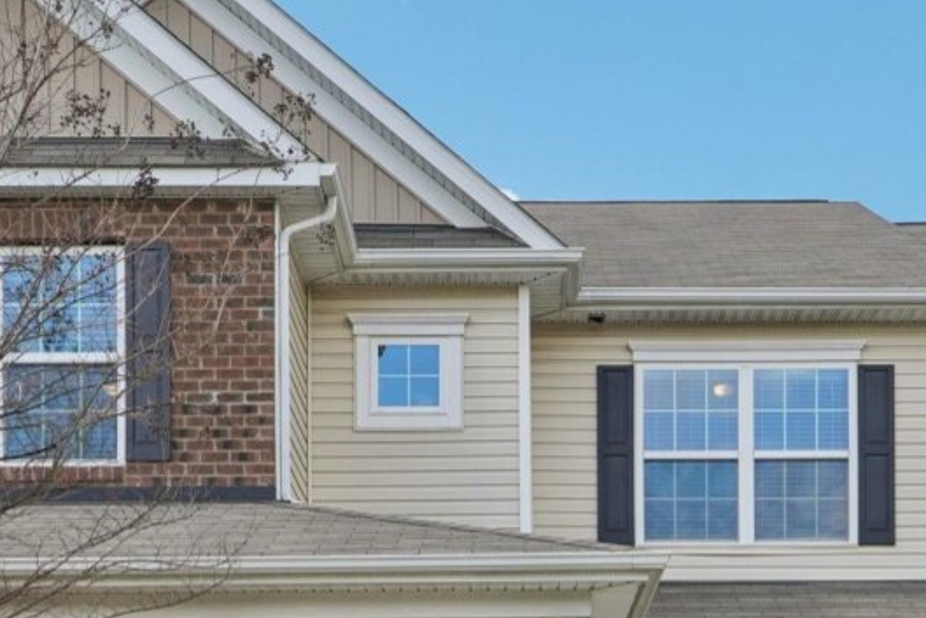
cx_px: 534
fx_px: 1749
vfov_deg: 19.5
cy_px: 614
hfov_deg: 29.6
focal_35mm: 68
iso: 100
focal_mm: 20
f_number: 8
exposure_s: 1/60
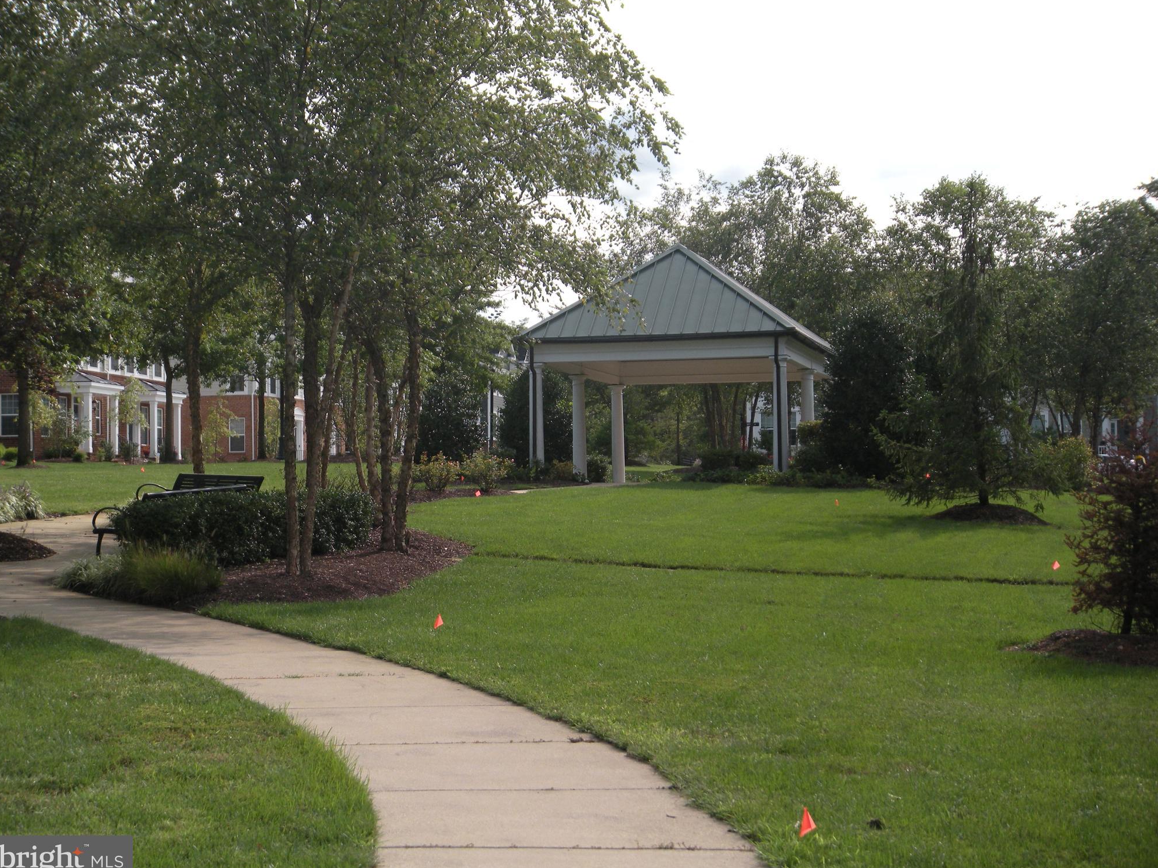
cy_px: 437
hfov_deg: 25.3
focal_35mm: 77
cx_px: 582
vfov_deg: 19.1
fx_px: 2576
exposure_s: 1/386
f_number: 4.5
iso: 64
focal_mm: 12.5
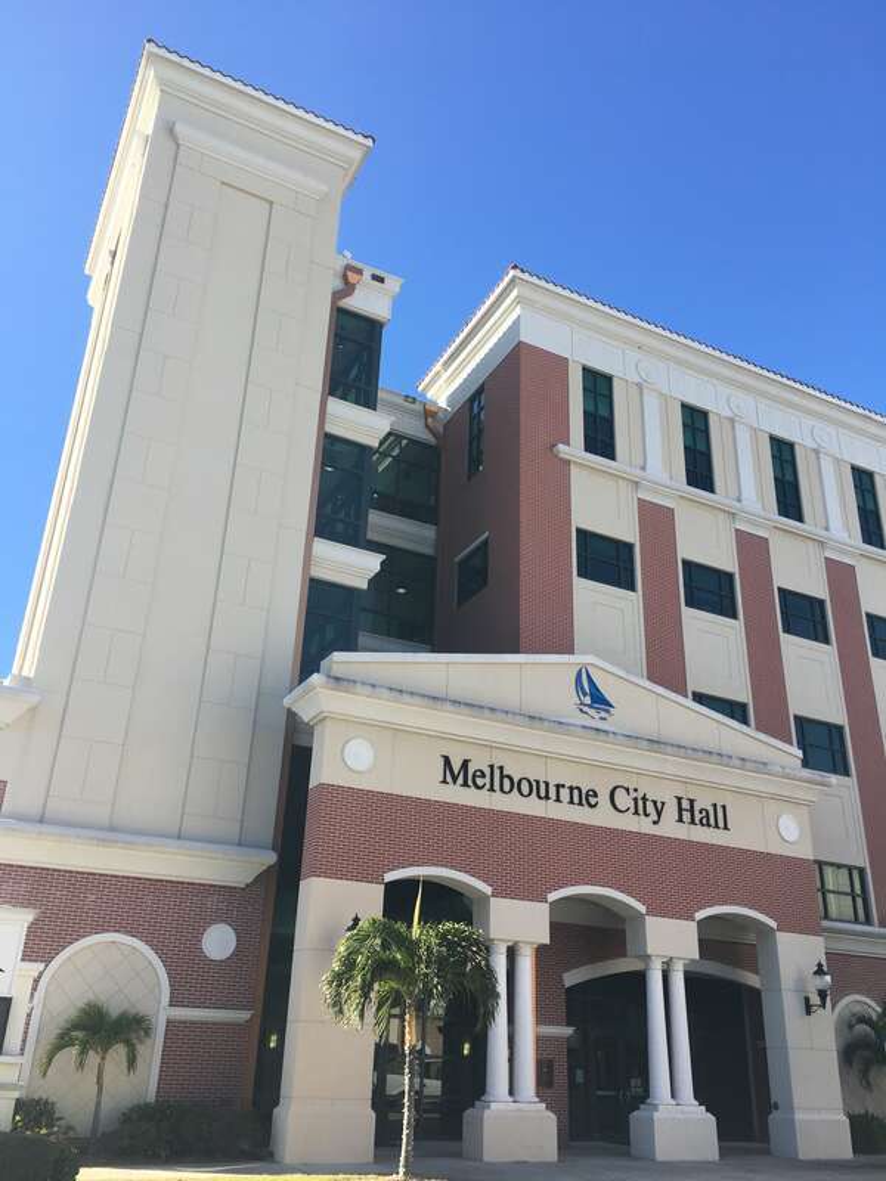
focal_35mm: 29
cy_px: 590
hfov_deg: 48.2
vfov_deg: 61.7
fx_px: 990
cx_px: 443
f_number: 2.2
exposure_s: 1/712
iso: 25
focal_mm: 4.15
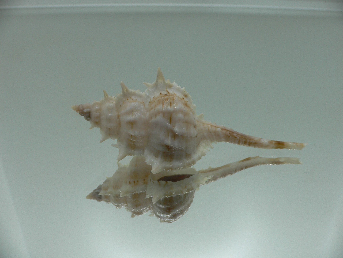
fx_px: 347
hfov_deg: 52.6
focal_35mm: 35
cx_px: 172
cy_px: 129
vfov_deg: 40.7
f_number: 3.3
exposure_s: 1/100
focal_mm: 4.6
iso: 80
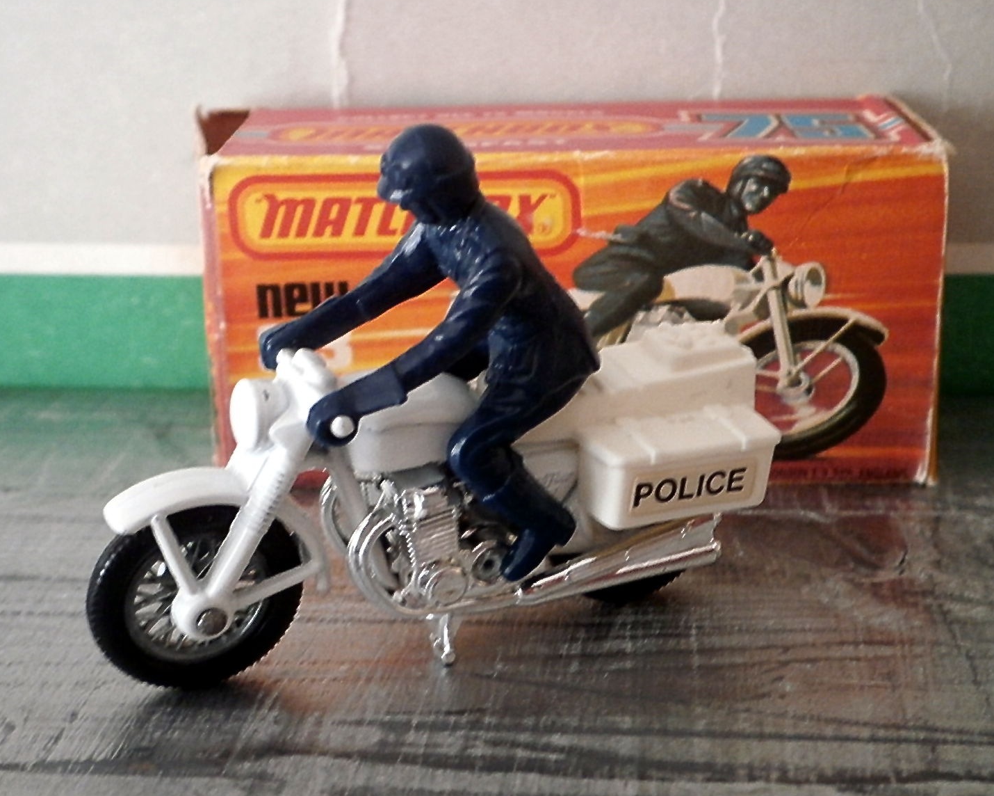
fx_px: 1471
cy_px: 403
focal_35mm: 50
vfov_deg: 30.3
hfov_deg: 37.3
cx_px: 527
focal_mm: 8.3
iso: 250
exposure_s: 1/40
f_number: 3.4
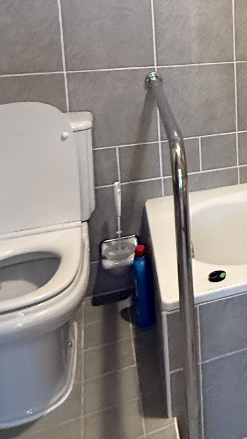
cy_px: 60
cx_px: 383
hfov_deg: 21.3
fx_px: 536
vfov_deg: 41.7
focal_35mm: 46
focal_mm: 2.22
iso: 640
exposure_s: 1/50
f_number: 2.2
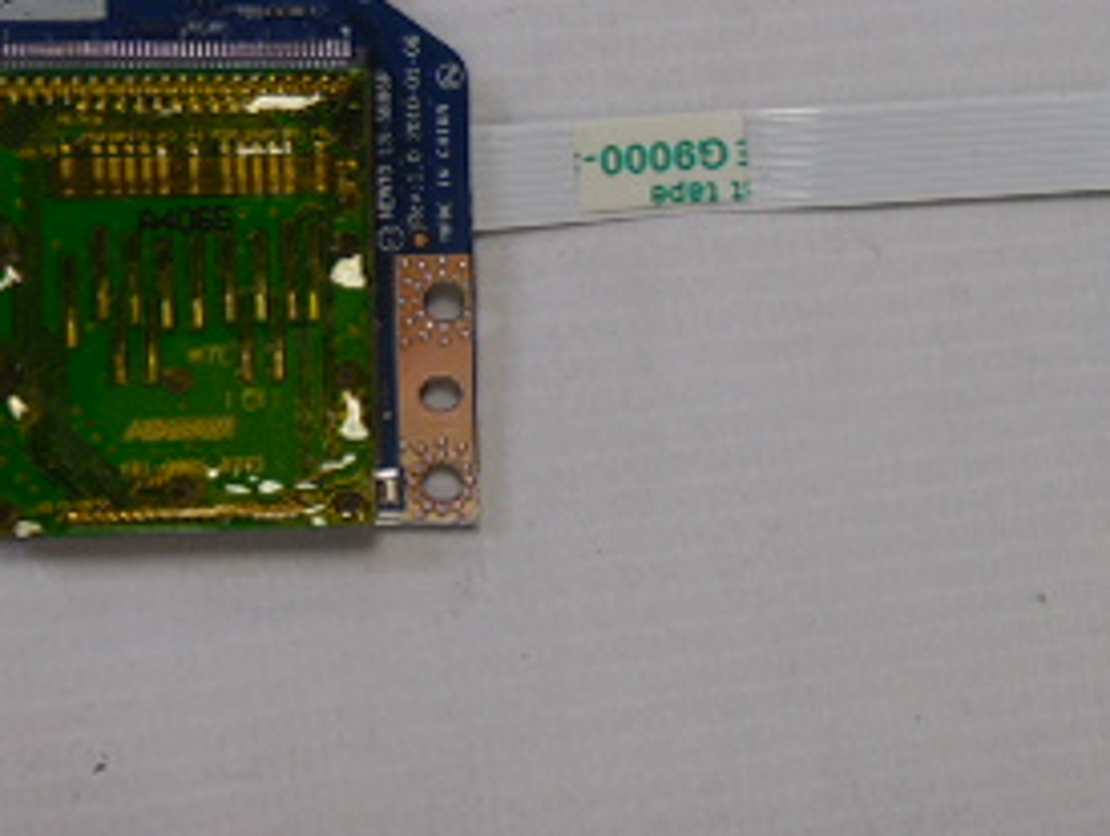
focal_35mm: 79
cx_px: 973
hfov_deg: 24.1
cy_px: 166
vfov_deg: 18.5
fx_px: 2537
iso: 200
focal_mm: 6
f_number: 3.9
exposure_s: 1/30
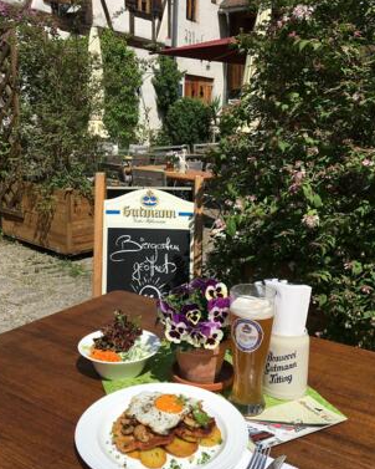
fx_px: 457
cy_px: 250
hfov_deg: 44.6
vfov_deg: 54.2
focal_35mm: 33
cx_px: 188
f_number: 2.2
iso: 25
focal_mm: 4.15
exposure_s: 1/3344
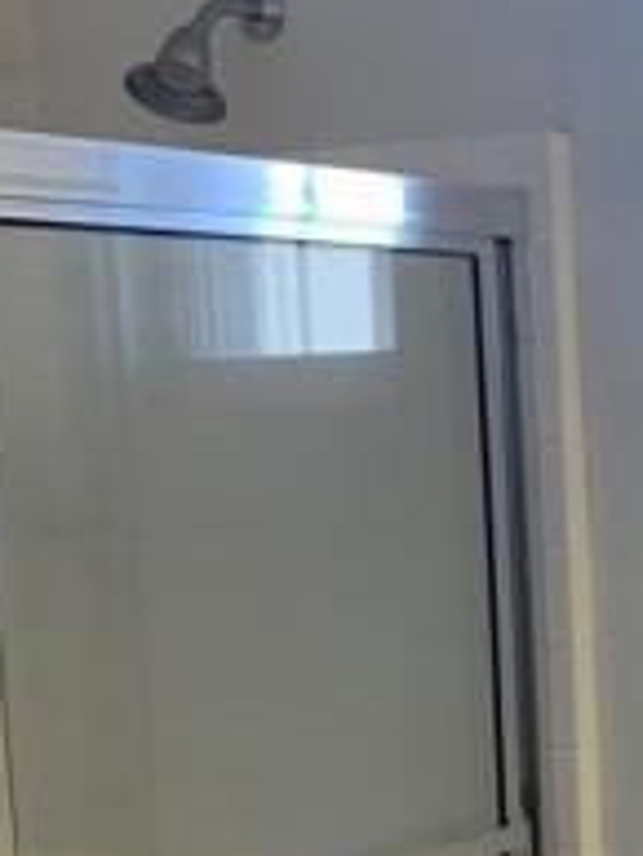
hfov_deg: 16.0
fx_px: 2128
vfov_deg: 22.4
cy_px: 701
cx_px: 900
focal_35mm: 86
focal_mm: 4.25
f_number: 1.8
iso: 50
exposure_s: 1/120
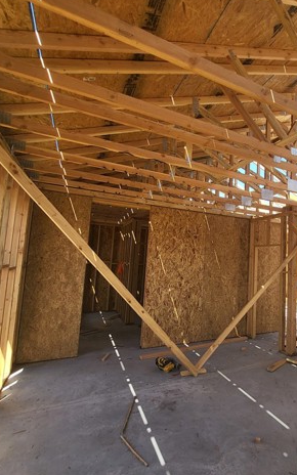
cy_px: 232
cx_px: 226
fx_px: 246
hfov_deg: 58.6
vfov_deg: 88.0
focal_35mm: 19
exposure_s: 1/239
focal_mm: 1.74
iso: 32
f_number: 2.2
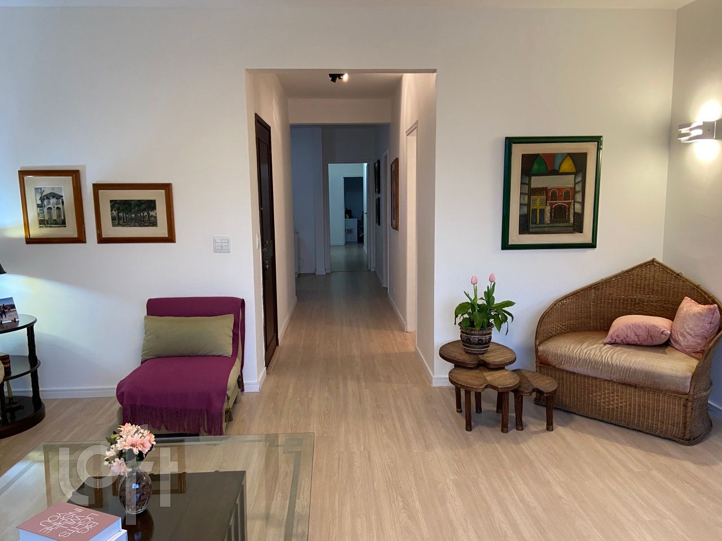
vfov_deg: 53.1
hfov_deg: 67.3
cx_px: 361
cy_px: 270
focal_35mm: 26
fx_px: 542
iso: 160
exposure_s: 1/60
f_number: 1.8
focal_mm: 4.25
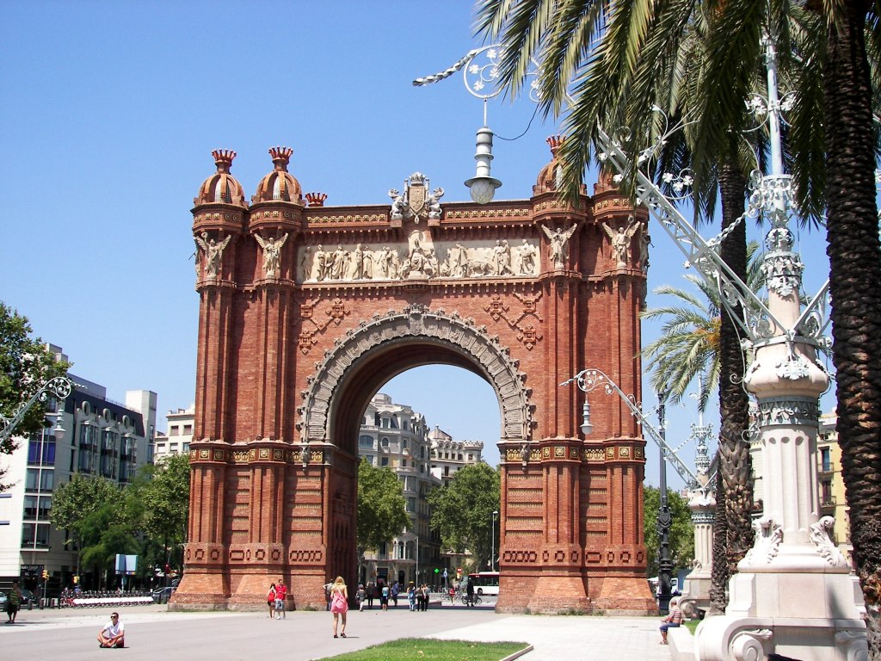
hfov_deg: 38.2
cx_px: 440
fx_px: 1273
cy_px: 330
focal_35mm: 50
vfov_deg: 29.1
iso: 50
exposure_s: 1/640
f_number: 2.8
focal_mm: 8.3
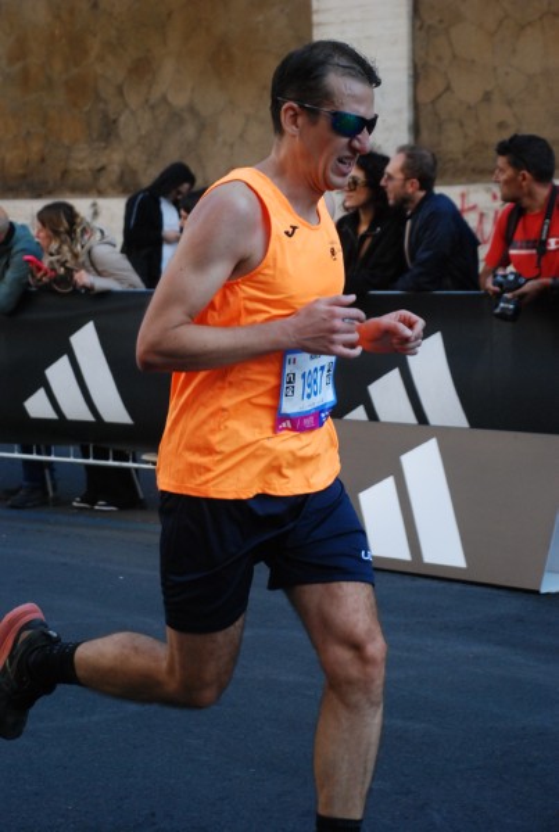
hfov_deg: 14.8
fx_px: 2155
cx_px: 280
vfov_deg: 21.9
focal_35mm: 93
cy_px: 416
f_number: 5.3
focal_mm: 62
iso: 1000
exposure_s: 1/640
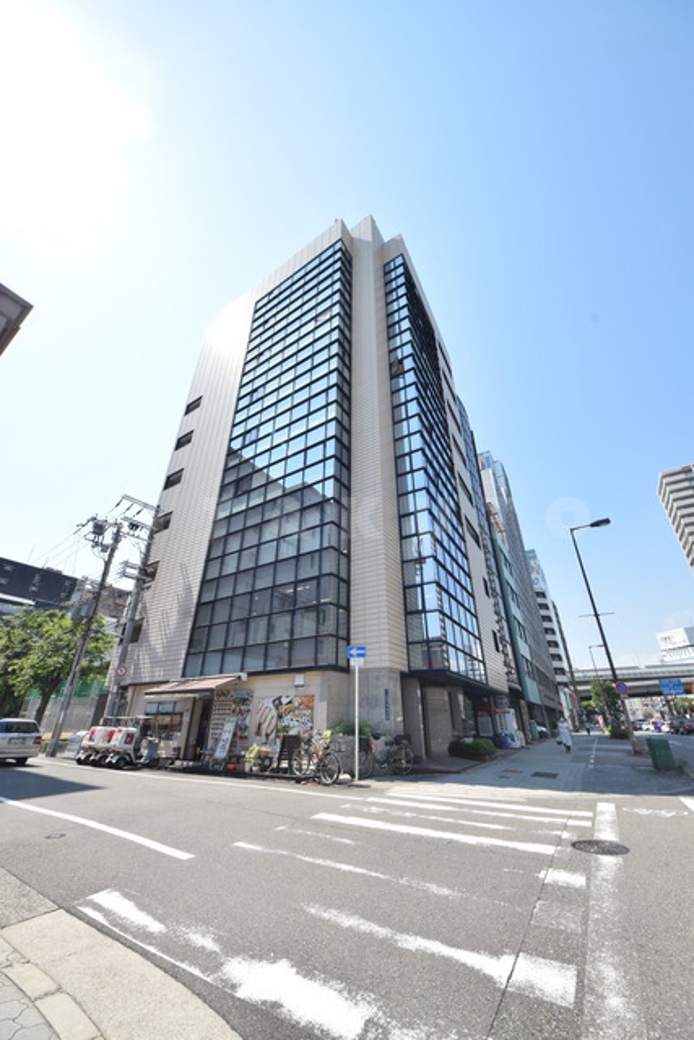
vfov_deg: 112.6
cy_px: 520
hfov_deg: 90.0
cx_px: 347
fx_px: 347
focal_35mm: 12
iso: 800
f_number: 11
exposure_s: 1/500
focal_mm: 8
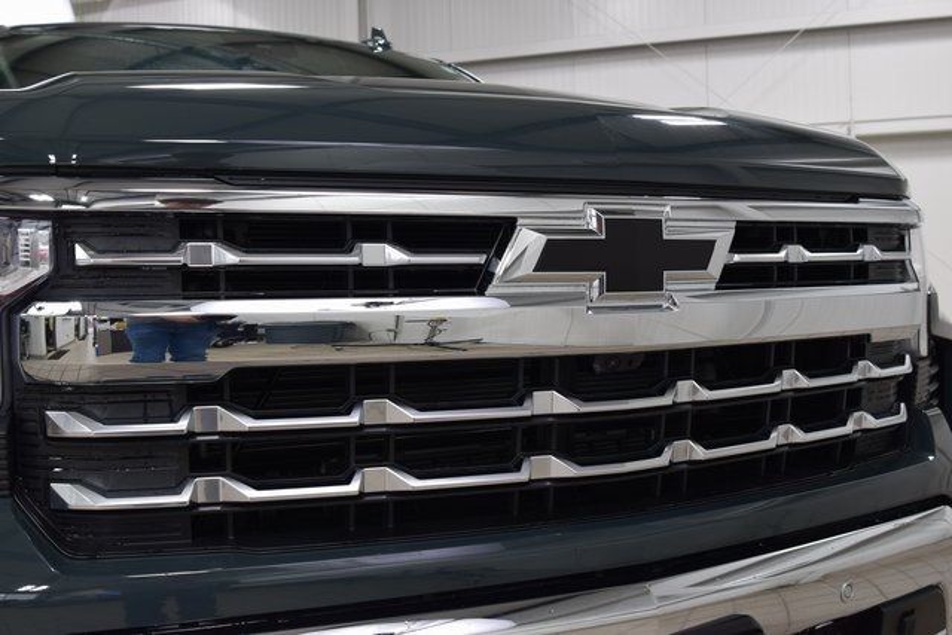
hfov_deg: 53.1
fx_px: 952
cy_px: 318
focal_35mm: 36
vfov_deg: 36.9
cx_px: 476
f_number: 6.3
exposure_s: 1/20
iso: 400
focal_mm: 24
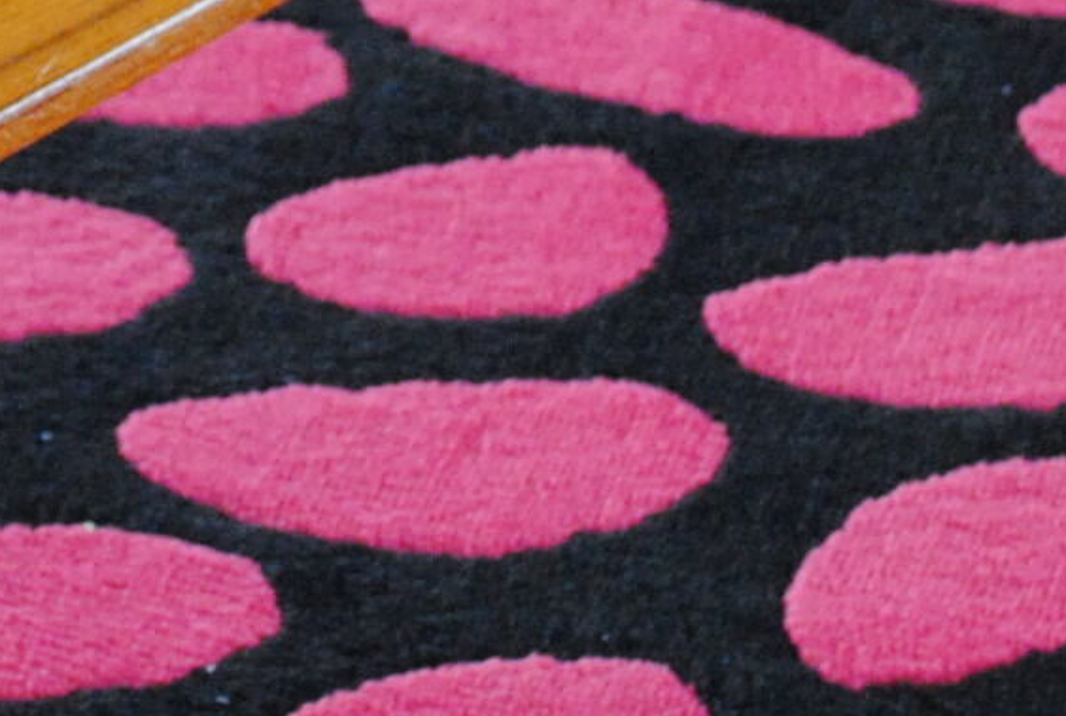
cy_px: -516
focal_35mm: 154
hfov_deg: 13.0
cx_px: -117
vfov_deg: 8.6
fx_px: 4571
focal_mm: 20
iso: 1100
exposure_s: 1/30
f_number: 3.8
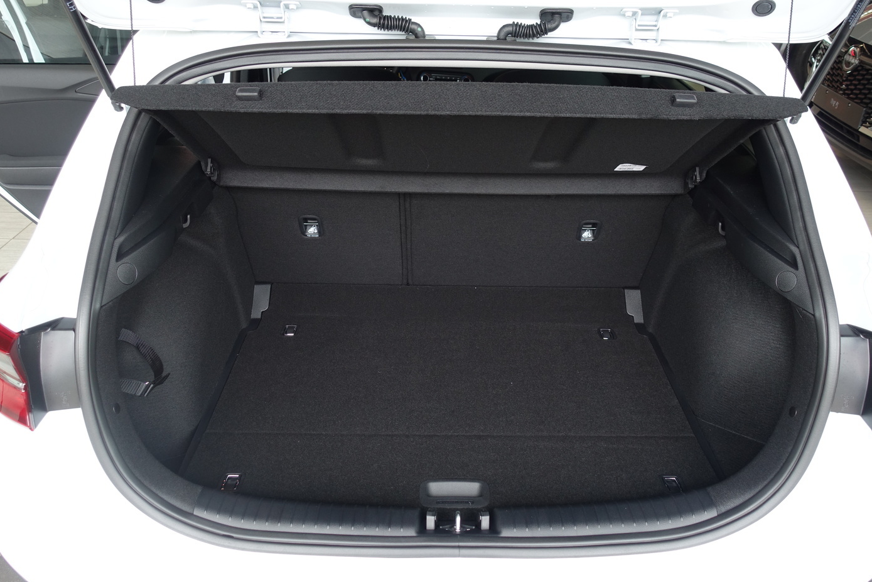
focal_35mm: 28
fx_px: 678
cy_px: 271
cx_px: 453
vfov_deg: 46.4
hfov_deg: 65.5
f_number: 2.8
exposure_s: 1/50
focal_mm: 8.8
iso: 125
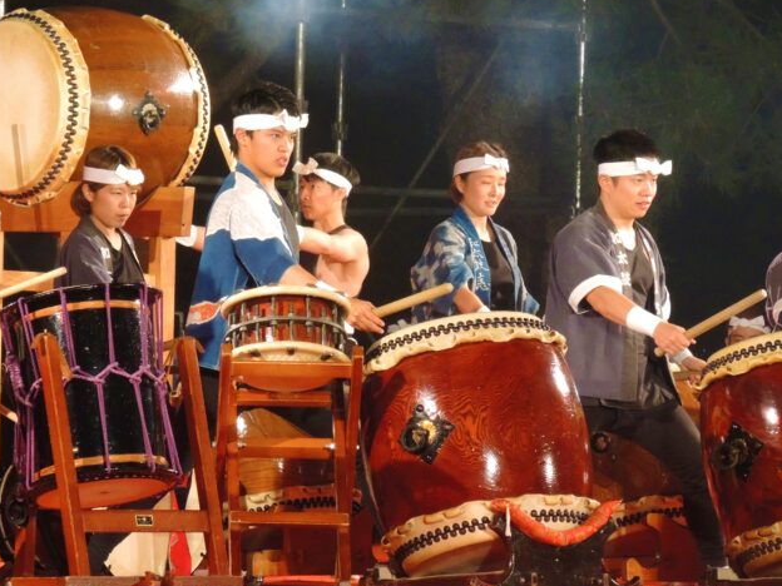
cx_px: 271
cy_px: 284
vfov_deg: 4.5
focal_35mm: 328
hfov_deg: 6.0
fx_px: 7410
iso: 800
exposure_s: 1/50
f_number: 4
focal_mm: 42.8
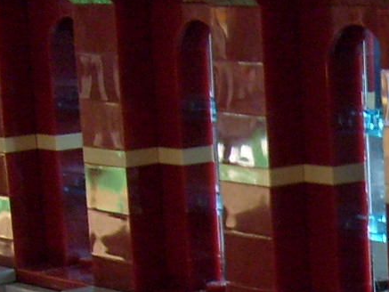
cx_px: 562
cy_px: 408
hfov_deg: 11.6
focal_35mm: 164
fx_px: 1843
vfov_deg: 8.9
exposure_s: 1/45
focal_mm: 5.8
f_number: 2.8
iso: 100
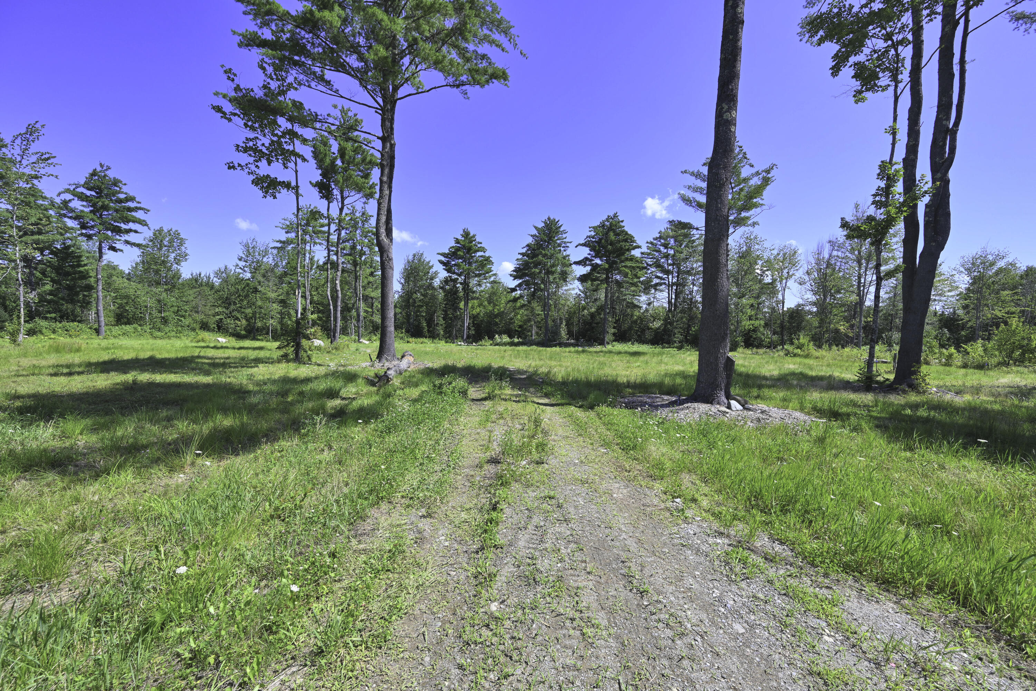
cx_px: 518
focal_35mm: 14
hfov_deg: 104.3
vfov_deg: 81.2
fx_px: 403
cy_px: 346
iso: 100
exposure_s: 1/250
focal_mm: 14
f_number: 8
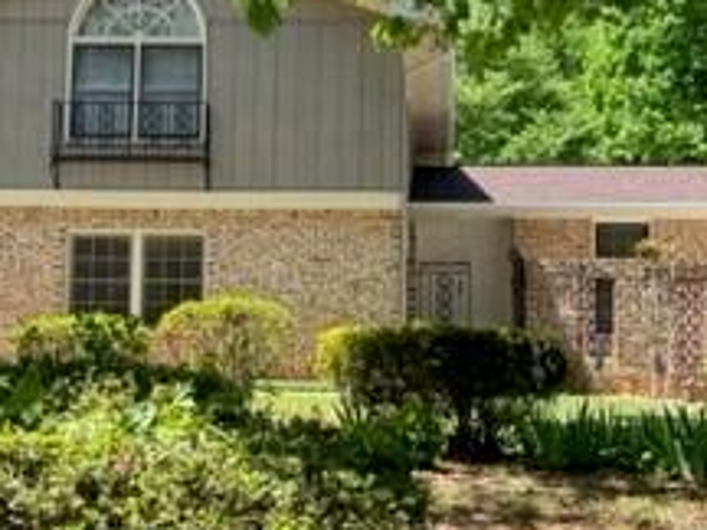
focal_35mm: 77
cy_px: 262
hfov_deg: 25.3
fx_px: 1573
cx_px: 354
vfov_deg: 19.1
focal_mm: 5.7
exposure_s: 1/1159
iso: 50
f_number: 1.5
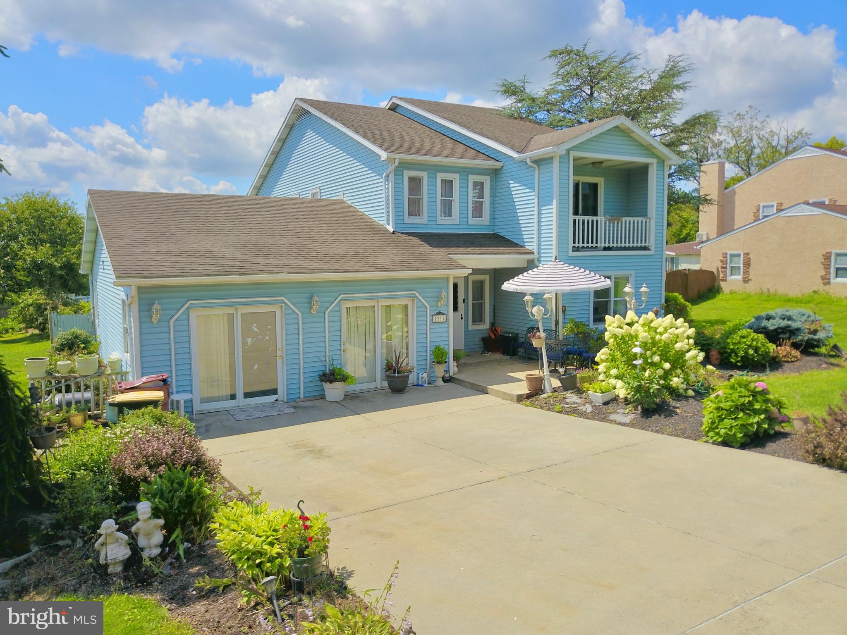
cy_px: 318
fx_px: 636
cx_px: 424
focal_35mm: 26
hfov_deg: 67.3
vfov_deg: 53.1
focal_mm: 4.73
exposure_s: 1/876
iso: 100
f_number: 2.2
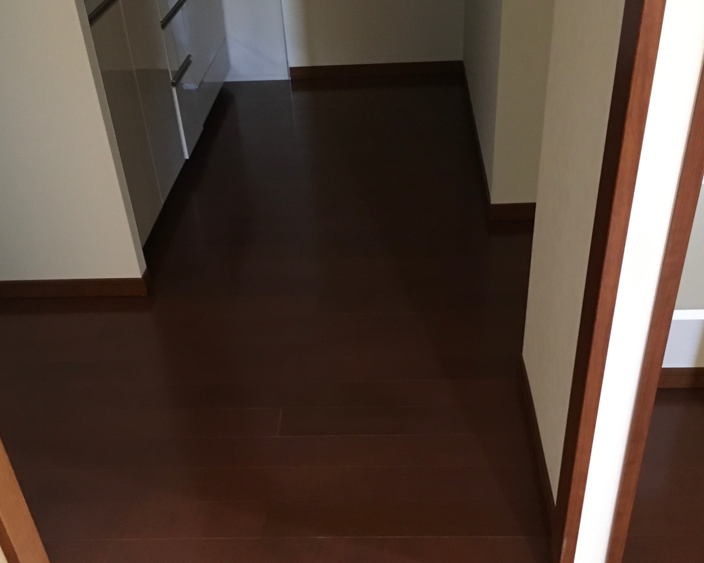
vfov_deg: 38.1
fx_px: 813
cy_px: 330
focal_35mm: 39
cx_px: 364
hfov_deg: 46.8
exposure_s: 1/15
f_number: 2.2
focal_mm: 4.15
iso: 250
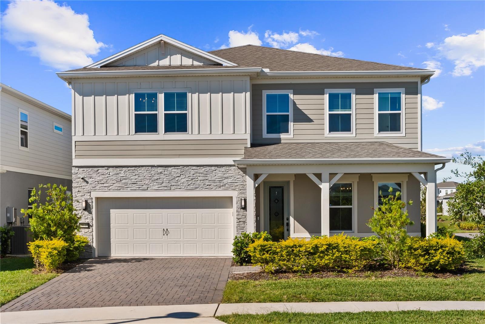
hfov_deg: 45.4
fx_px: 579
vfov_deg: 31.2
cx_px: 242
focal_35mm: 43
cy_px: 162
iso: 160
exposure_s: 1/5
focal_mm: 43
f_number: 22
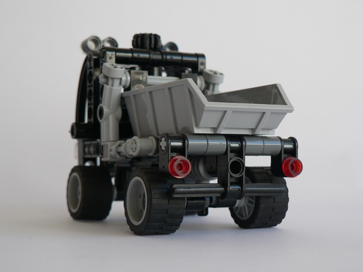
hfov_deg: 27.8
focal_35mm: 70
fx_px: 734
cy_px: 136
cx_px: 182
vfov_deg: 21.0
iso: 100
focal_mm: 11.6
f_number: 3.2
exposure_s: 1/160
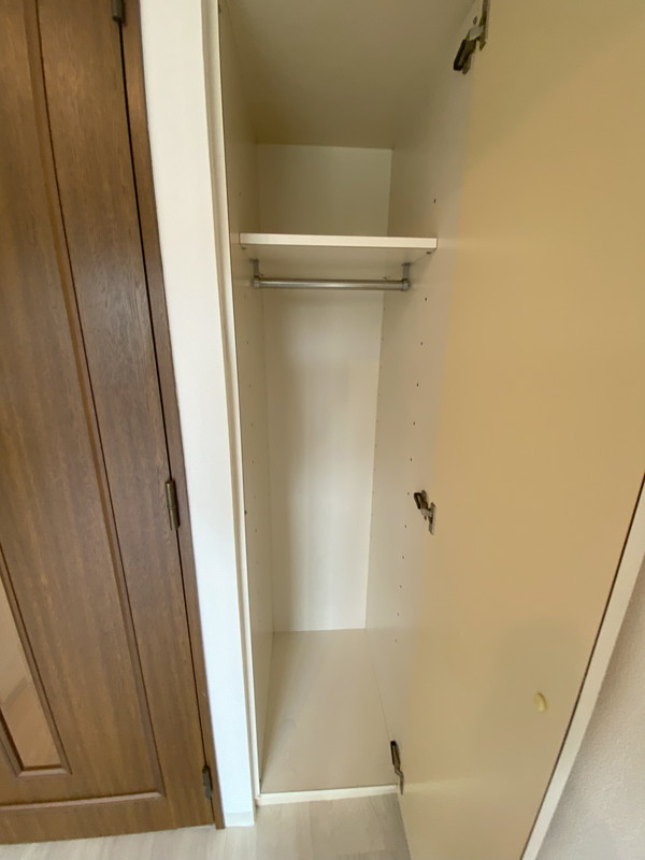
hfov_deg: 89.9
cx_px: 322
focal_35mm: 13
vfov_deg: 106.2
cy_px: 430
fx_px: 323
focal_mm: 1.54
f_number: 2.4
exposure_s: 1/50
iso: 125
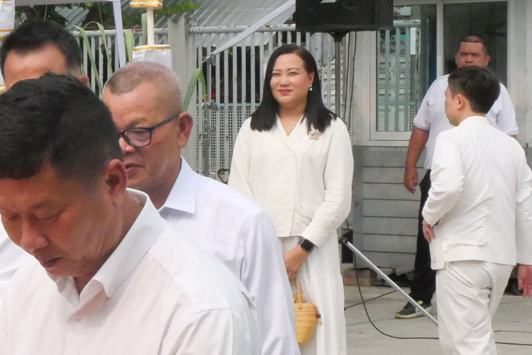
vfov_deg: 9.4
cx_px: -167
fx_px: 2158
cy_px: 257
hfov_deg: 13.5
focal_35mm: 146
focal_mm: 23
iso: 4000
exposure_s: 1/2500
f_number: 13
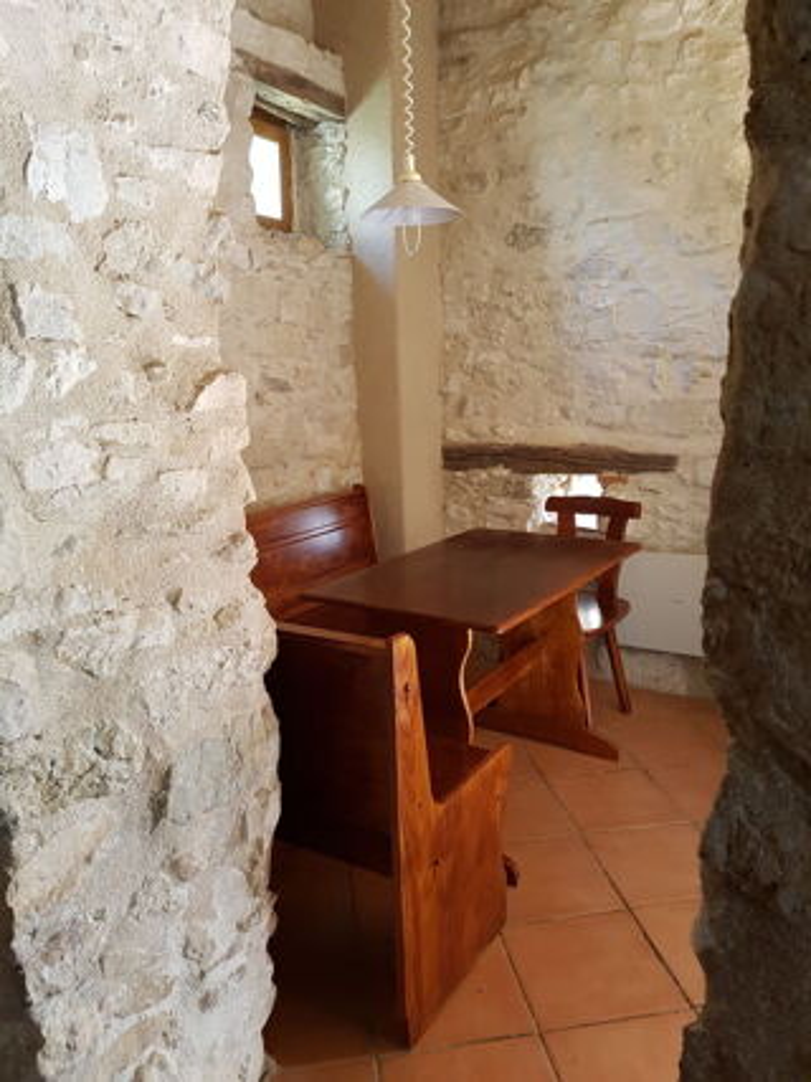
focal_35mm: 26
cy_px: 541
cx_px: 406
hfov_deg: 53.0
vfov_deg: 67.3
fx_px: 813
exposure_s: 1/33
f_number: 1.7
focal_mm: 4.2
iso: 160
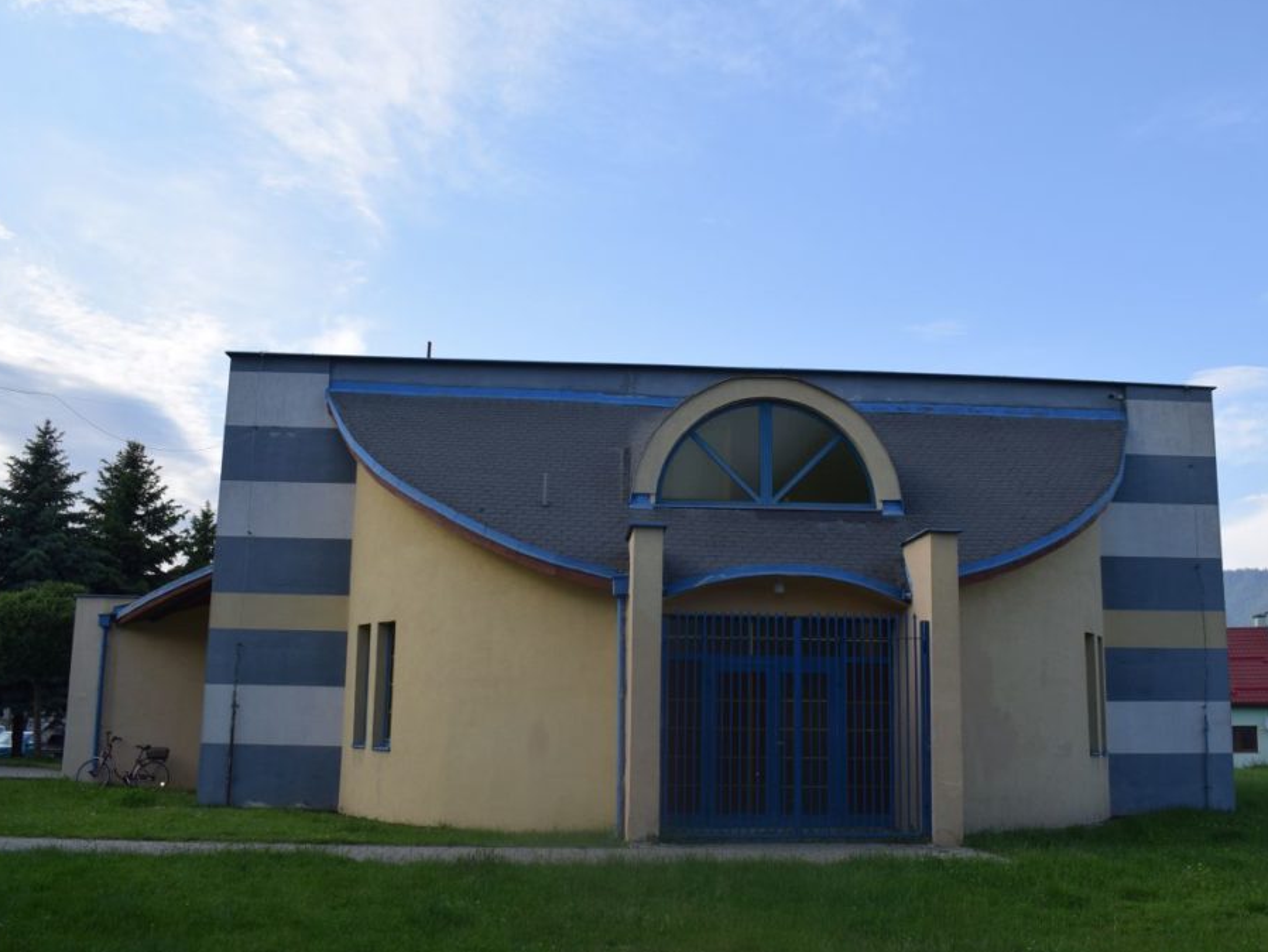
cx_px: 685
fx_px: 1266
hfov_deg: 53.1
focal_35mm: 35
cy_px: 473
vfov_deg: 41.2
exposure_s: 1/200
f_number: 7.1
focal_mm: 21
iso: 100
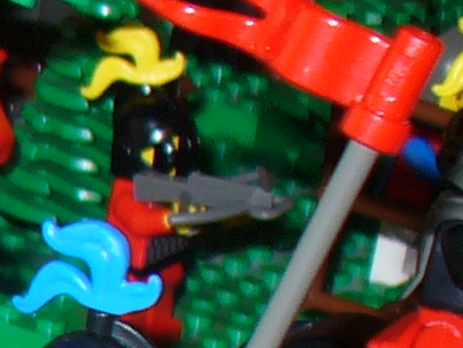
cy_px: 703
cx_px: -988
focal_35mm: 244
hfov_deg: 7.1
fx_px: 3265
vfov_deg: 5.9
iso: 64
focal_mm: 6.1
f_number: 2.8
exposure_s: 1/60
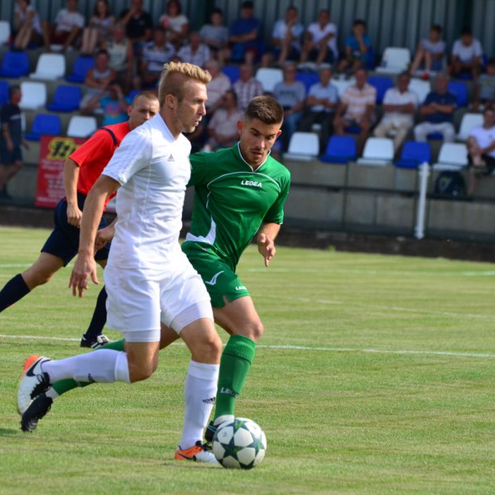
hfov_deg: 4.5
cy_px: 248
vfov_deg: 4.5
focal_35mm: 386
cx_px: 260
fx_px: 6245
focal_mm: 200
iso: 640
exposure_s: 1/2000
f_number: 5.6
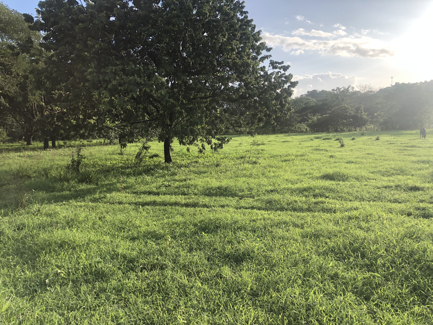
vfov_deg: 49.7
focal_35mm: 28
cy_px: 162
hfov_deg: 63.4
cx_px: 216
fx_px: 350
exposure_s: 1/842
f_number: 1.8
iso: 20
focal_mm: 4
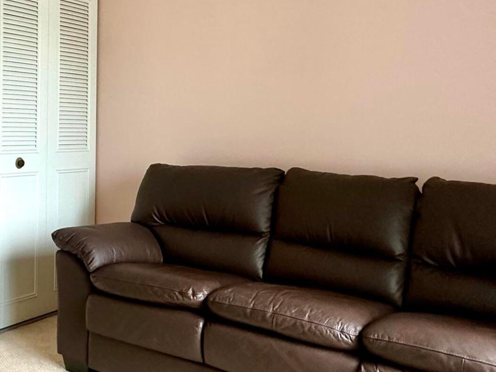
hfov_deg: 43.0
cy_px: 133
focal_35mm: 40
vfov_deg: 35.7
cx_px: 54
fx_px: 573
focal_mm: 2.22
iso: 200
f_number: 2.2
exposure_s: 1/99
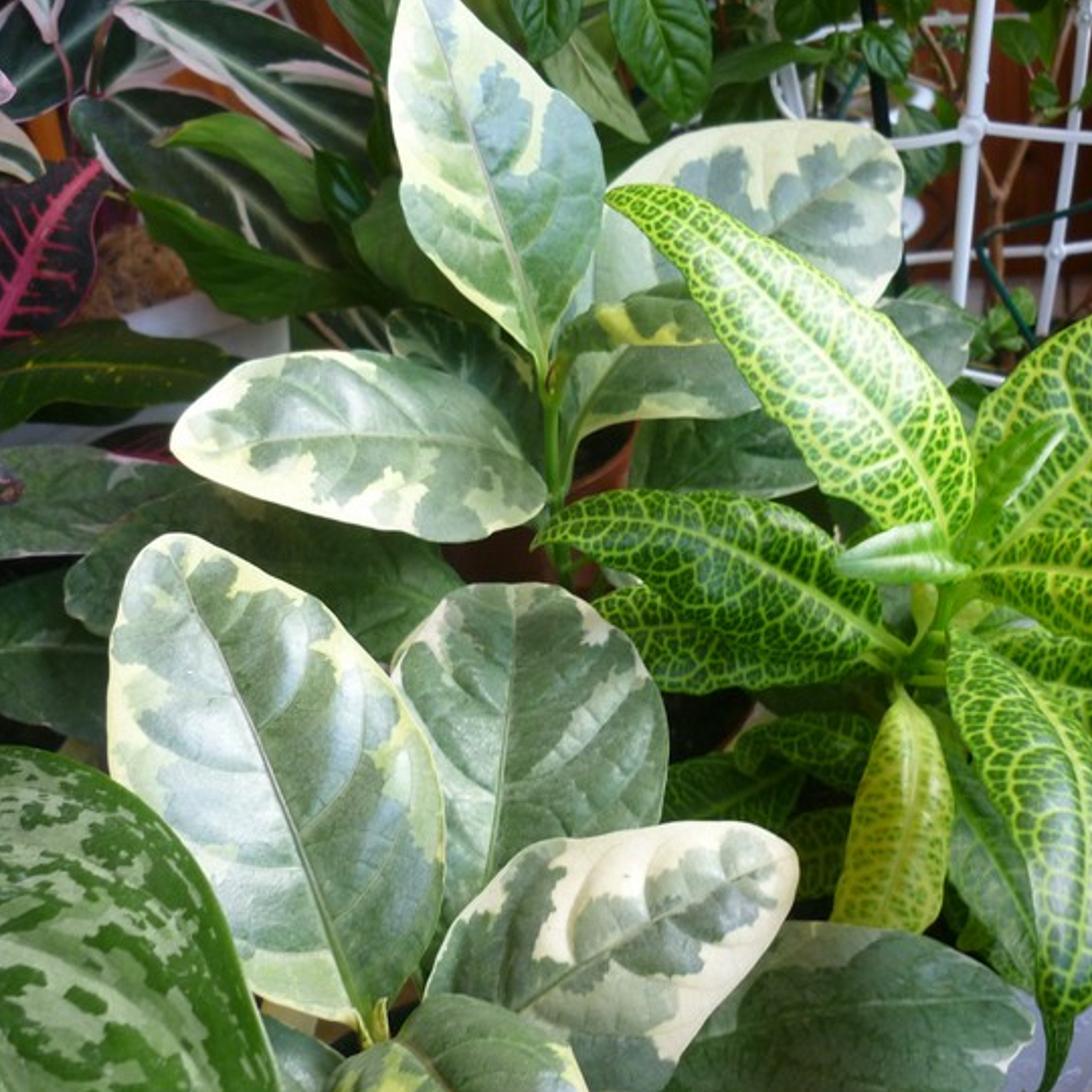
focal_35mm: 40
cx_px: 613
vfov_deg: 41.9
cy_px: 549
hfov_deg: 41.8
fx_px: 1428
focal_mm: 5.5
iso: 160
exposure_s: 1/30
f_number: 2.8
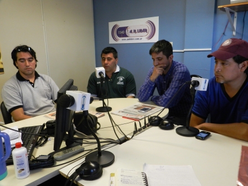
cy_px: 93
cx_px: 124
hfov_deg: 63.4
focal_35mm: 28
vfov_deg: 49.7
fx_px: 201
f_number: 3.6
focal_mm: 5
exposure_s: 1/30
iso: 400
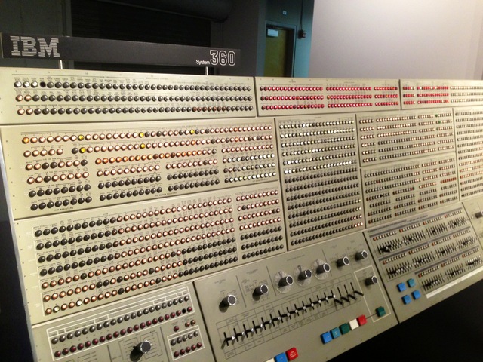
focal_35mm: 33
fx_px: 460
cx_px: 242
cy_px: 181
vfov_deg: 42.9
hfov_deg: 55.4
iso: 160
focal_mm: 4.13
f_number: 2.4
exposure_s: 1/20
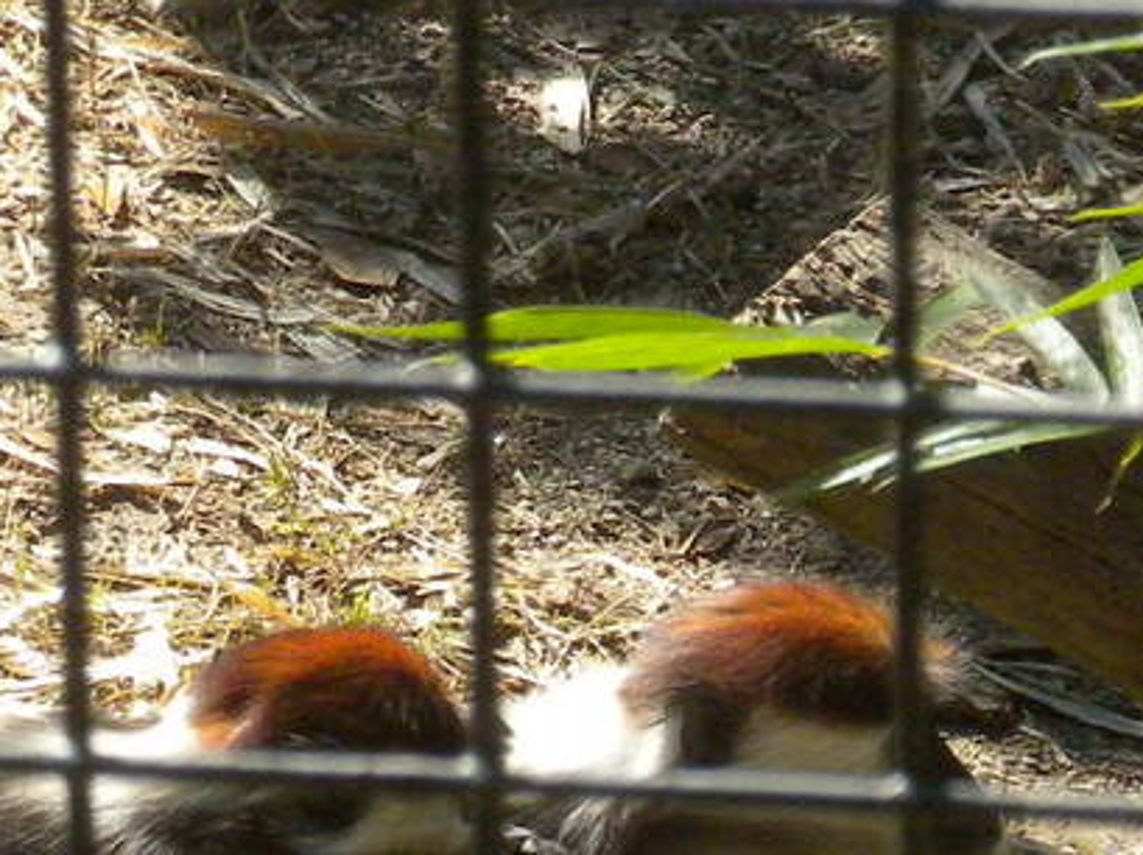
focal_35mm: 466
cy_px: 1266
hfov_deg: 4.3
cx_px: -67
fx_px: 15374
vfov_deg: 3.2
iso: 294
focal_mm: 21
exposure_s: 1/500
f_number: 5.1
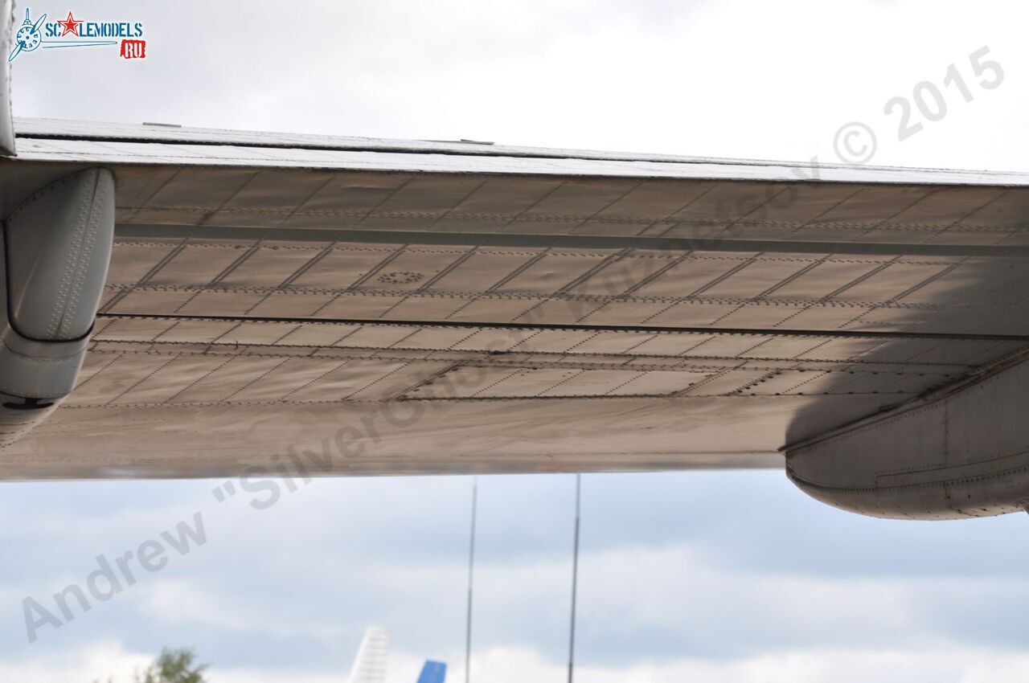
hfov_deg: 11.8
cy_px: 342
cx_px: 514
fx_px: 4967
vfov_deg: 7.9
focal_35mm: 174
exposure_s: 1/100
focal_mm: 116
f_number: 8
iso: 200
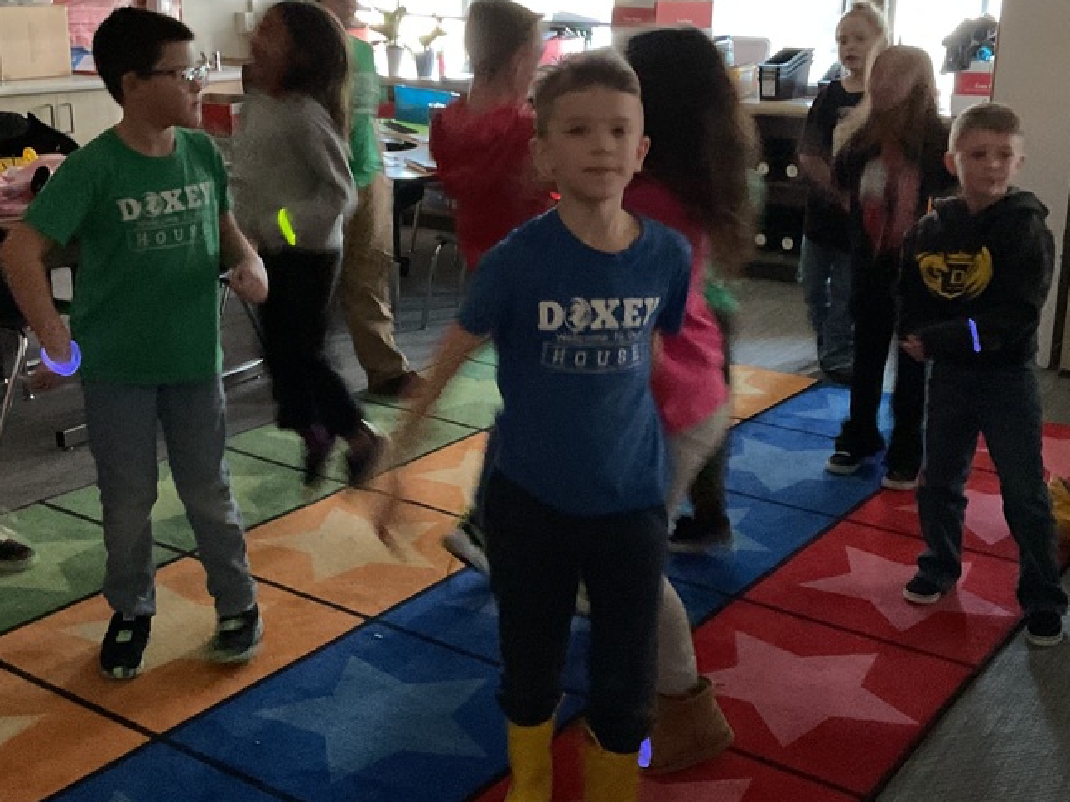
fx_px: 1421
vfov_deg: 31.5
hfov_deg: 41.3
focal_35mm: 46
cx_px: 527
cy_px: 353
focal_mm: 3
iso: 500
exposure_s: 1/17
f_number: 1.8
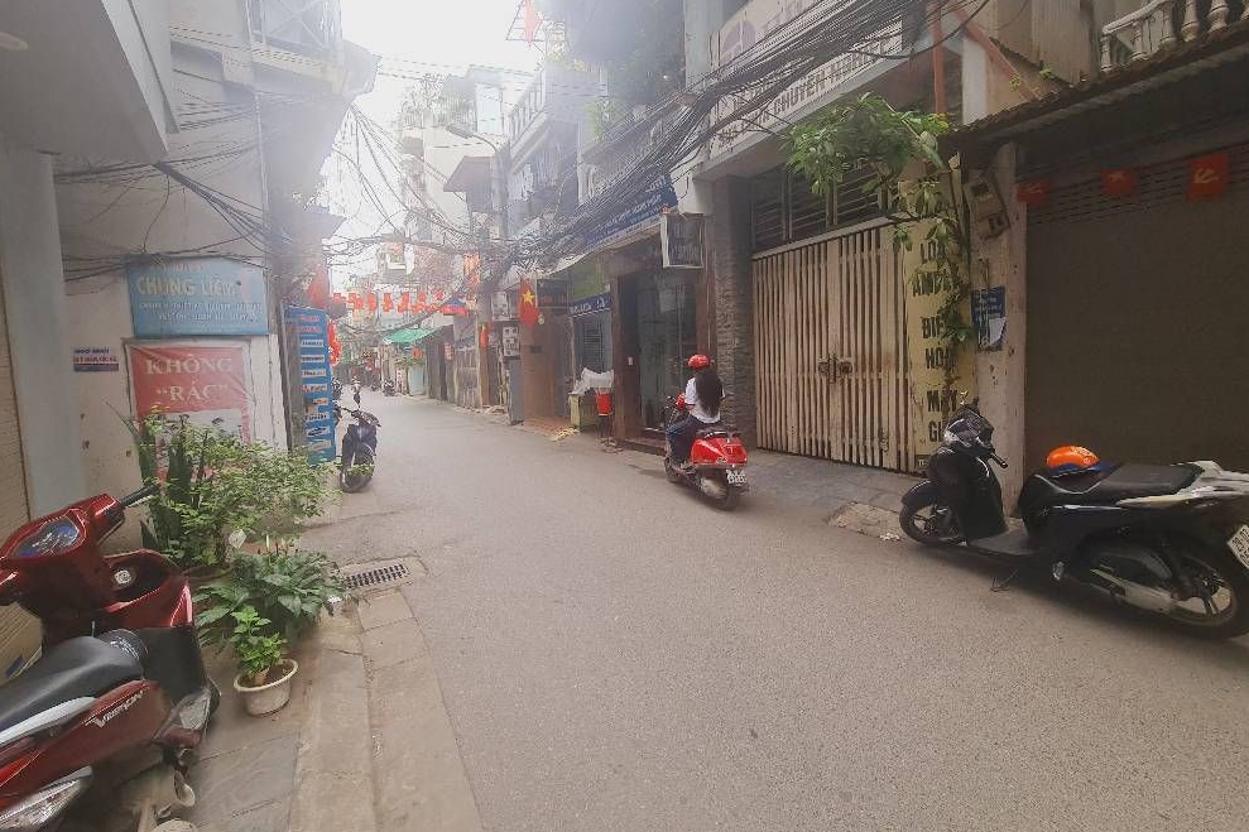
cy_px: 395
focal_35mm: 14
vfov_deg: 81.1
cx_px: 635
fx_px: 486
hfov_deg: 104.3
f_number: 2.2
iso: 64
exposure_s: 1/158
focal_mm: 2.2
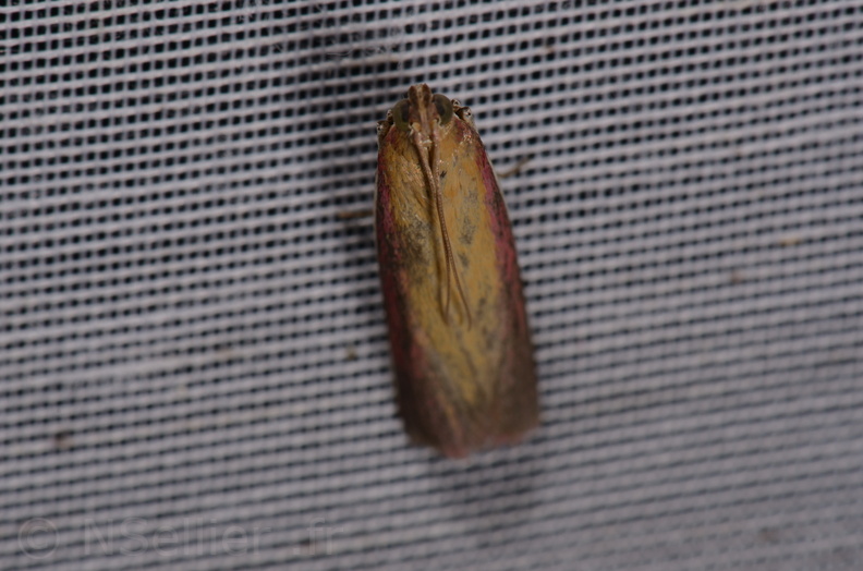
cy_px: 286
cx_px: 432
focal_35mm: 128
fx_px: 3049
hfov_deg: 16.1
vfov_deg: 10.7
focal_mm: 85
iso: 100
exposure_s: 1/60
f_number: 22
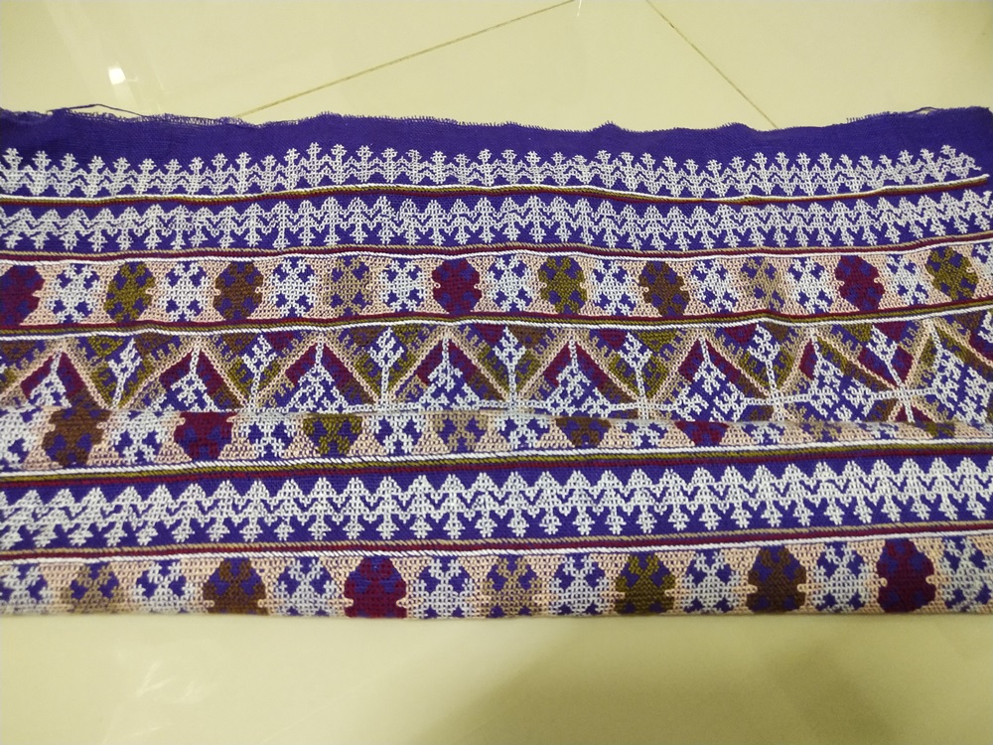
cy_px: 372
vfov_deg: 46.8
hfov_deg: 60.0
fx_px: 861
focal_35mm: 30
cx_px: 496
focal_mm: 3.95
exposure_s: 1/33.3
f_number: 1.8
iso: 502
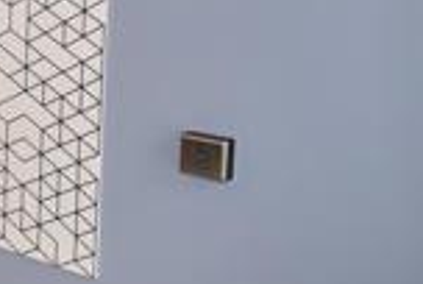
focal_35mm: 63
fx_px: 742
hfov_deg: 20.5
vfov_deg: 20.8
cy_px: -14
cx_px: -365
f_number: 5
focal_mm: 10
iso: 800
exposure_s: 1/100
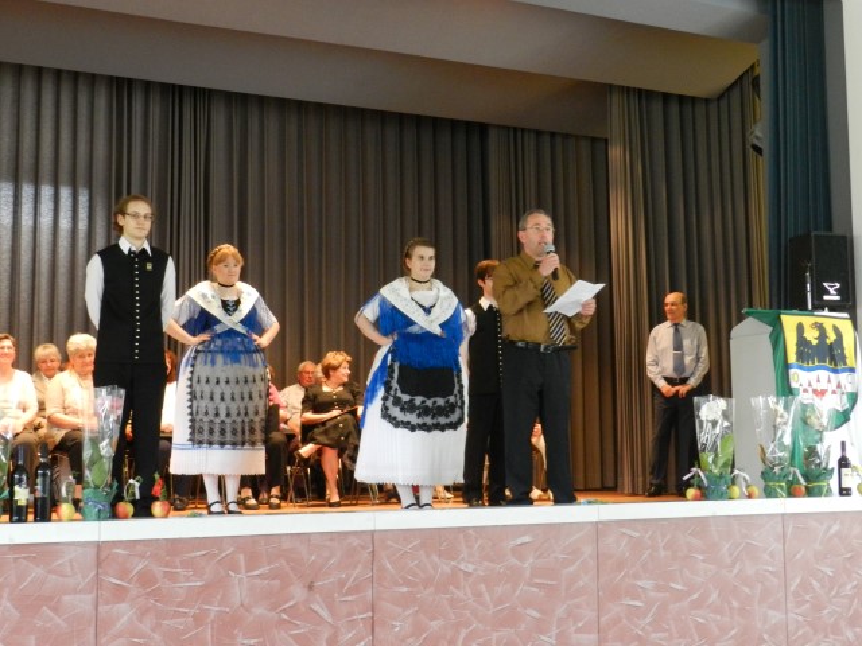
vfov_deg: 31.5
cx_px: 431
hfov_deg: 41.2
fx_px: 1145
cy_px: 323
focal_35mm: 46
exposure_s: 1/30
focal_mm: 8.1
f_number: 4.2
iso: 800
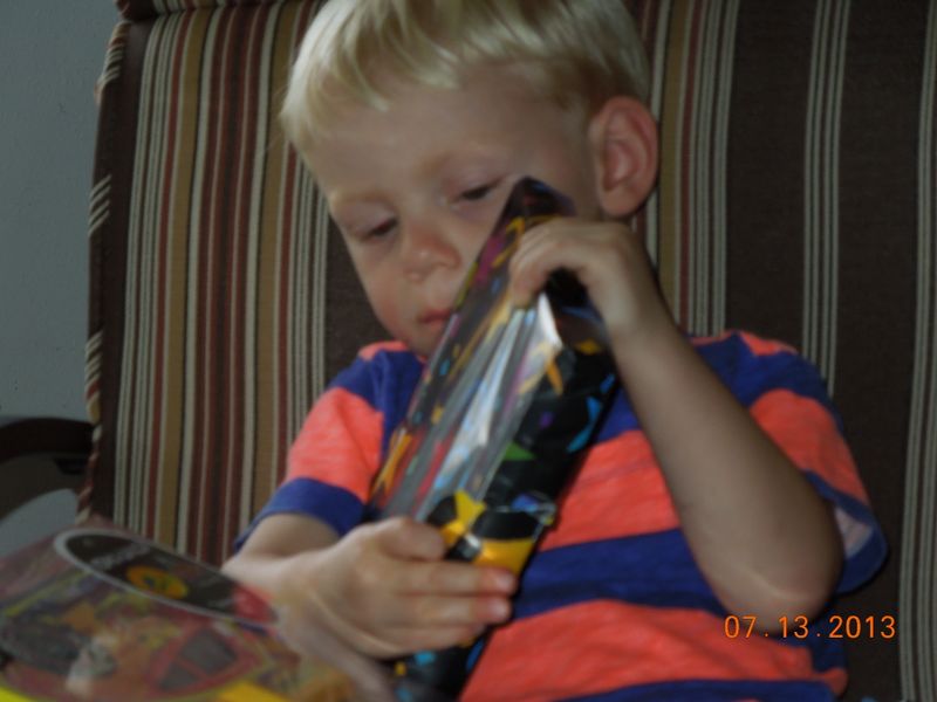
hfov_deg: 11.6
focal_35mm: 170
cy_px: 351
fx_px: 4602
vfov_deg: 8.7
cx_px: 468
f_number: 5
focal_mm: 30.6
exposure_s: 1/60
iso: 200
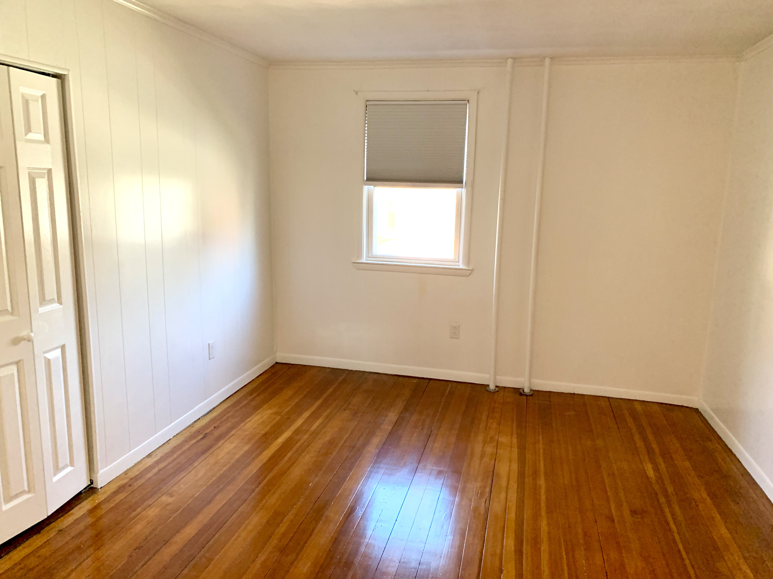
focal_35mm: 26
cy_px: 290
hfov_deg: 67.3
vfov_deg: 53.1
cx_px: 386
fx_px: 581
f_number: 1.8
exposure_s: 1/60
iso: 320
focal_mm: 4.25
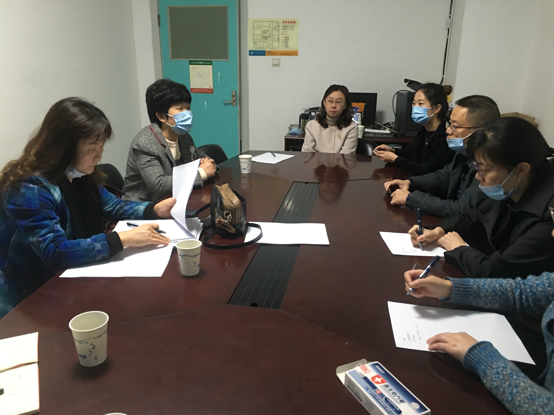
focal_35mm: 29
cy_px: 208
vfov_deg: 48.2
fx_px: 464
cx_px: 277
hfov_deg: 61.7
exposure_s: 1/17
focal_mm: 4.15
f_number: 2.2
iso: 125
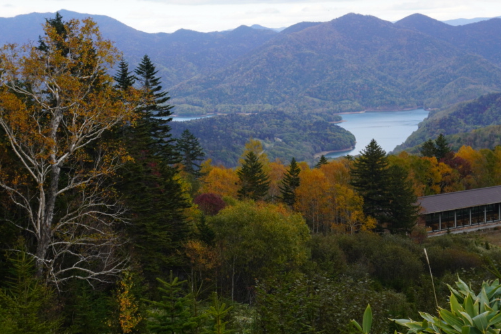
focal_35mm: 74
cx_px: 286
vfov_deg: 18.4
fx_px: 1031
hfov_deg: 27.3
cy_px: 110
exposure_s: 1/160
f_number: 5
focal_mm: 23
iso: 100
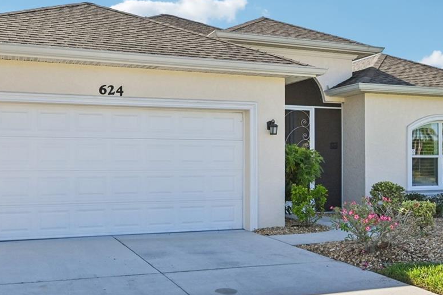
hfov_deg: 46.4
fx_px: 517
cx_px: 220
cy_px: 143
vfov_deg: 31.8
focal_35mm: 42
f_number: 8
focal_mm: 20.5
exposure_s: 1/1600
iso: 400
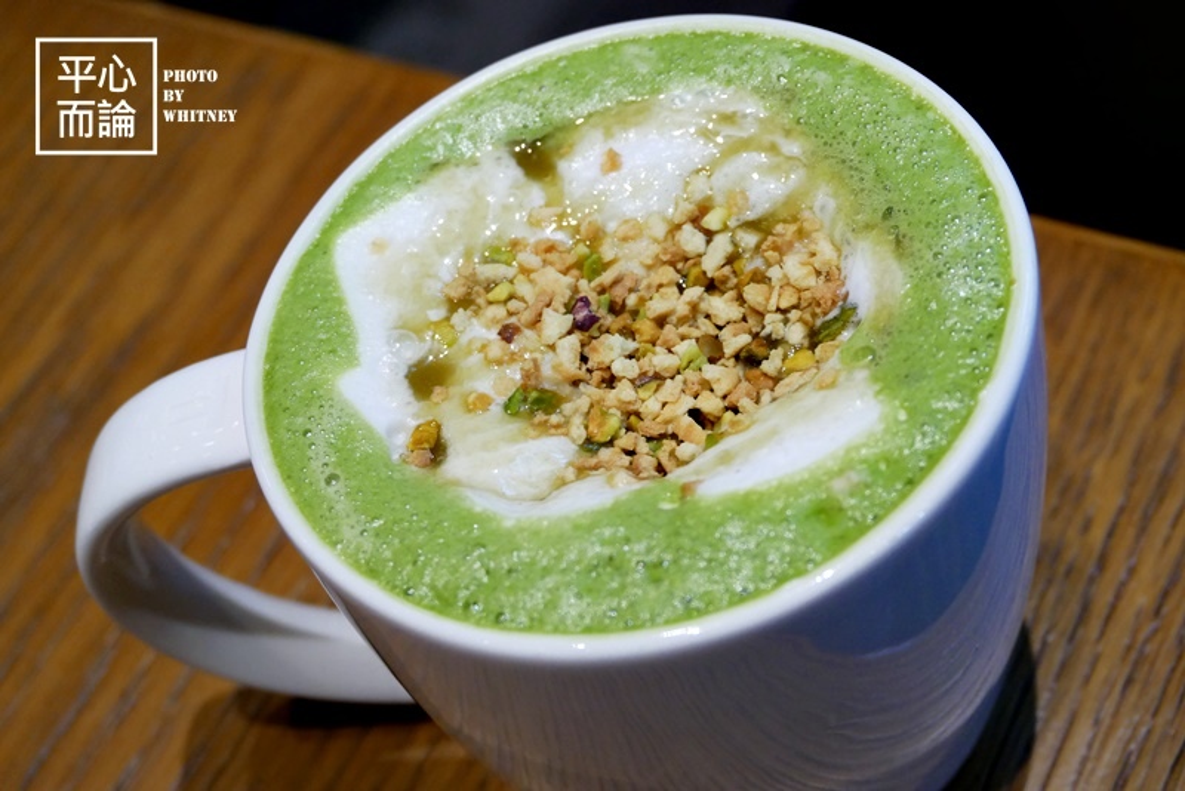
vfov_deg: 23.4
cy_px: 396
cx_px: 592
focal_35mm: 58
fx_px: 1910
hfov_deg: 34.5
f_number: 5.2
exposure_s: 1/60
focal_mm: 28
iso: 1250
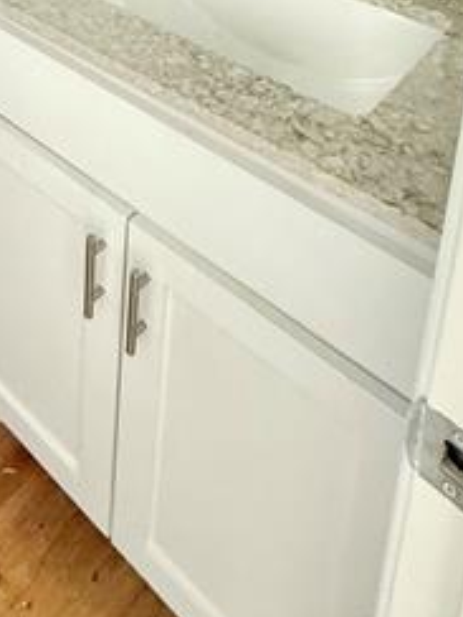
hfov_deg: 28.6
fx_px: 785
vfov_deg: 31.6
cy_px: -207
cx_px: -91
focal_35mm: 44
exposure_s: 1/68
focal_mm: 2.22
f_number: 2.2
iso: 320
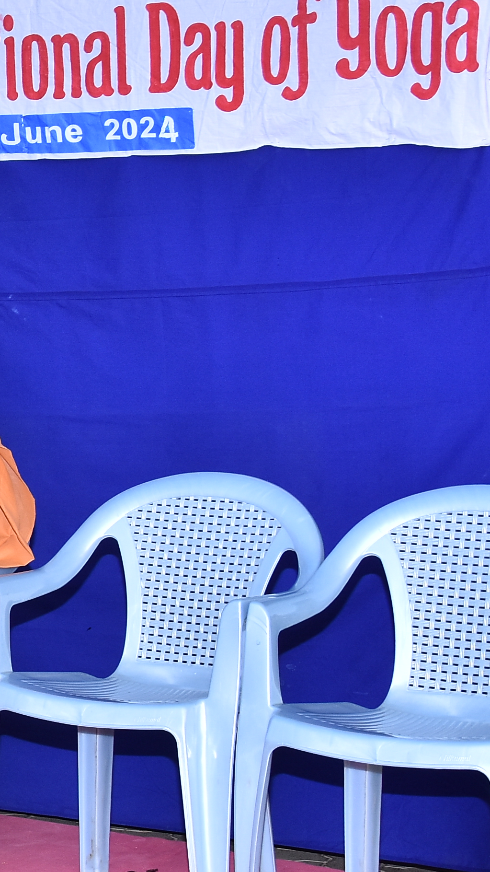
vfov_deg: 21.1
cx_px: -407
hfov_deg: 11.1
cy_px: 359
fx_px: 2333
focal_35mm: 101
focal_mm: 26
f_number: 5.6
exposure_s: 1/125
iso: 320
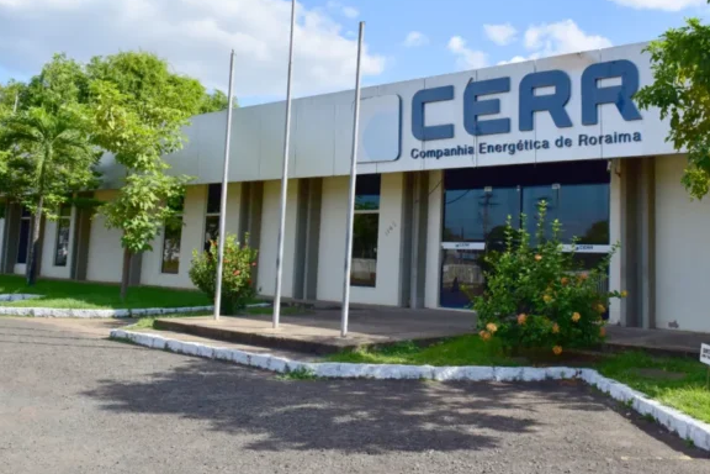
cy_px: 169
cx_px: 444
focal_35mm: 36
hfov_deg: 52.6
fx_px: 710
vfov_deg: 36.6
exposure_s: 1/2000
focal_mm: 18
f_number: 9
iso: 500
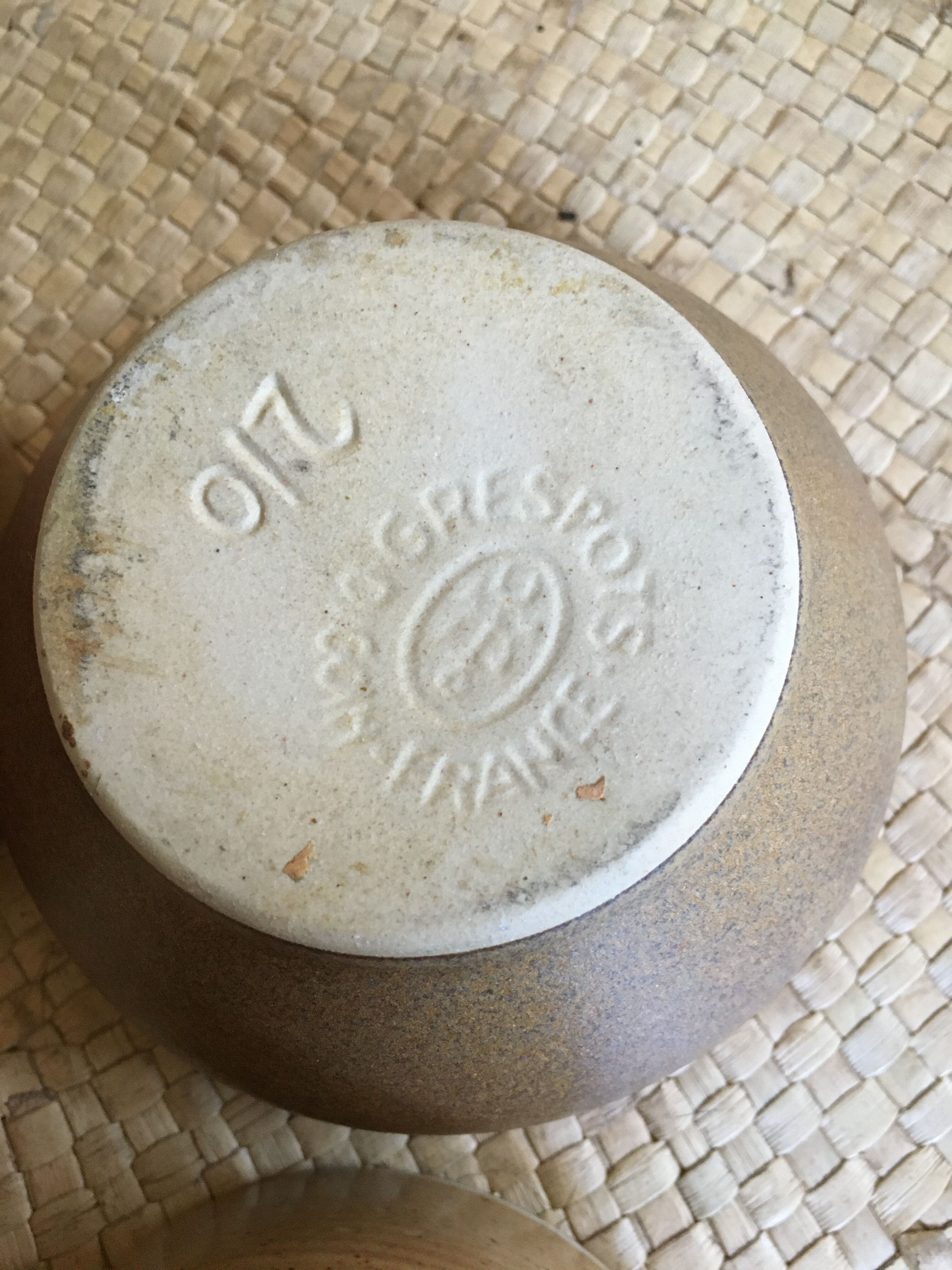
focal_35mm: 29
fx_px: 1063
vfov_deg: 61.7
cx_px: 476
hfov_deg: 48.2
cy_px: 635
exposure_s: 1/33
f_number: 2.2
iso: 200
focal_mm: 4.15
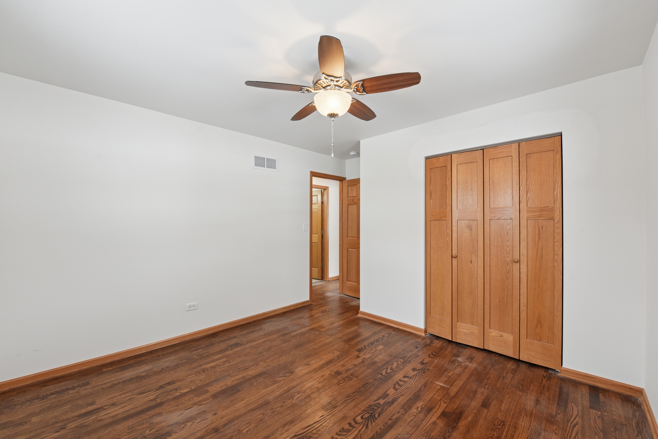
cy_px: 220
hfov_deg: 104.2
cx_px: 329
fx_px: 256
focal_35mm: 14
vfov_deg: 81.3
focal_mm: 14
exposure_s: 1/20
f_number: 8
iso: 400
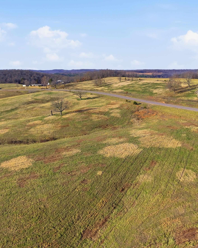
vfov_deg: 55.7
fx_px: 234
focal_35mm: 32
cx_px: 121
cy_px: 122
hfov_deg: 45.5
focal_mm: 8.7
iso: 150
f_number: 1.8
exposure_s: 1/5000
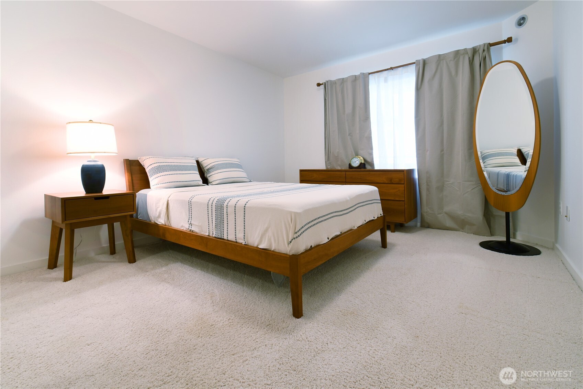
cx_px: 292
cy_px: 194
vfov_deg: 77.3
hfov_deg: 100.4
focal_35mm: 15
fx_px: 243
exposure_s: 1/1.3
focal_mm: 10
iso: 200
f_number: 11
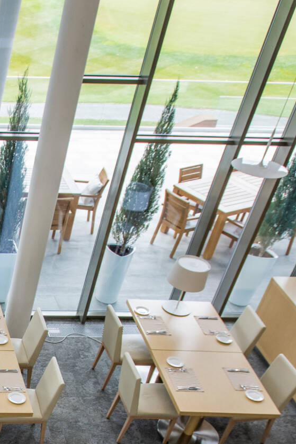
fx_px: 716
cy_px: 451
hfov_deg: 20.0
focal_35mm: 58
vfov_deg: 31.7
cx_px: -153
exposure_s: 1/125
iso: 800
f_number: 5.6
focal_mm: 19
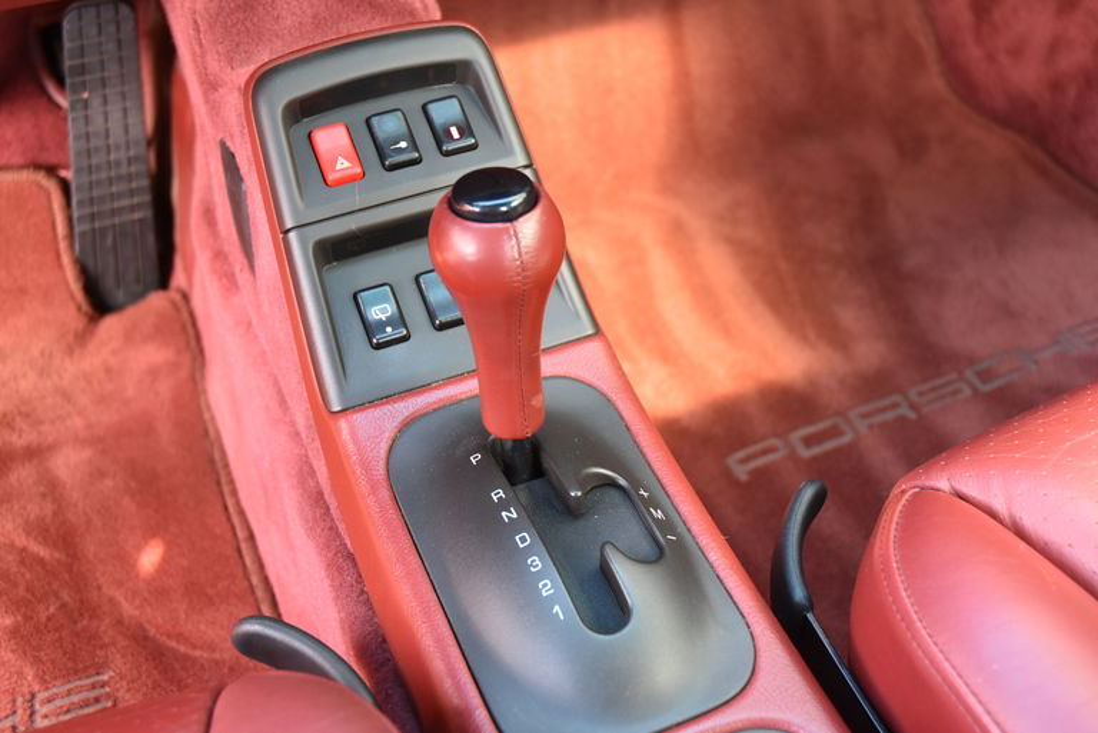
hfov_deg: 44.9
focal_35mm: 44
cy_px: 366
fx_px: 1327
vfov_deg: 30.9
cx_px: 549
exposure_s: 1/60
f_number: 4
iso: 1000
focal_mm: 29
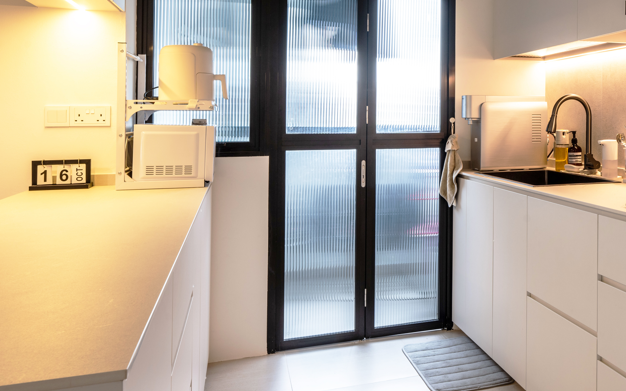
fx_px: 580
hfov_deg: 53.9
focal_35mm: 34
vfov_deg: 37.0
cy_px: 139
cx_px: 476
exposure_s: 1/1.67
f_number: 11
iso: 100
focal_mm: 20
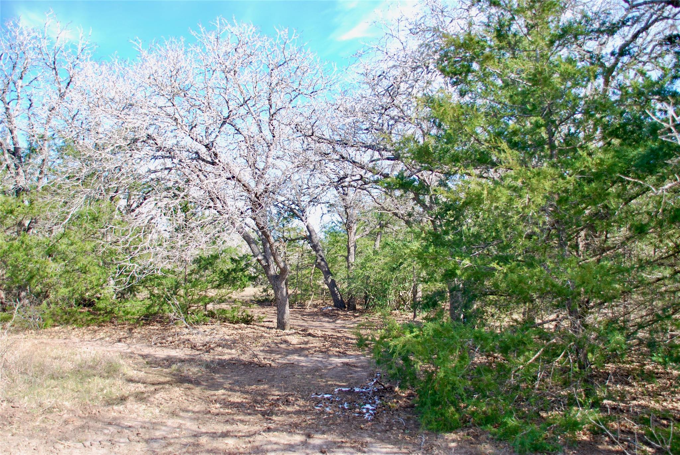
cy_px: 228
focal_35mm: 33
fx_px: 624
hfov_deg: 57.2
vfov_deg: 40.1
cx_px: 340
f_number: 4.5
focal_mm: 22
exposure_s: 1/200
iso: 100
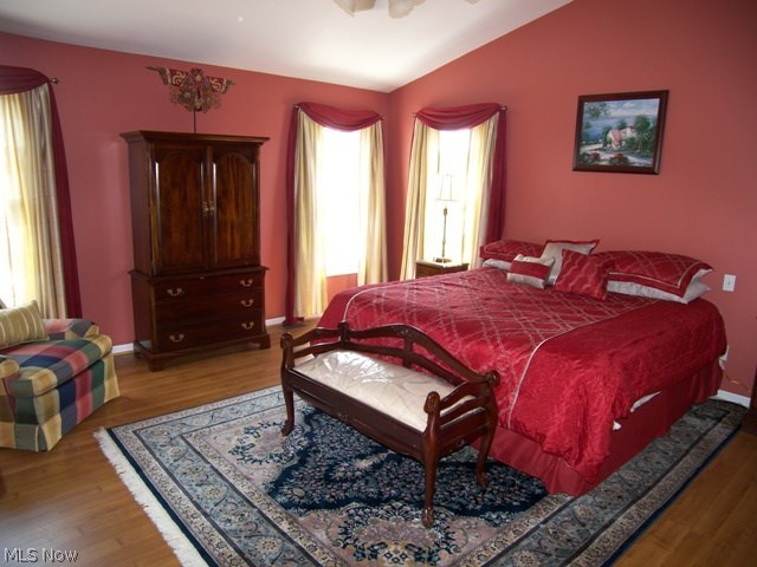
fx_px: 525
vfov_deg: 56.8
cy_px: 284
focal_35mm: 24
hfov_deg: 71.6
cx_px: 378
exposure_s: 1/30
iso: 100
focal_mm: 5
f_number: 2.8
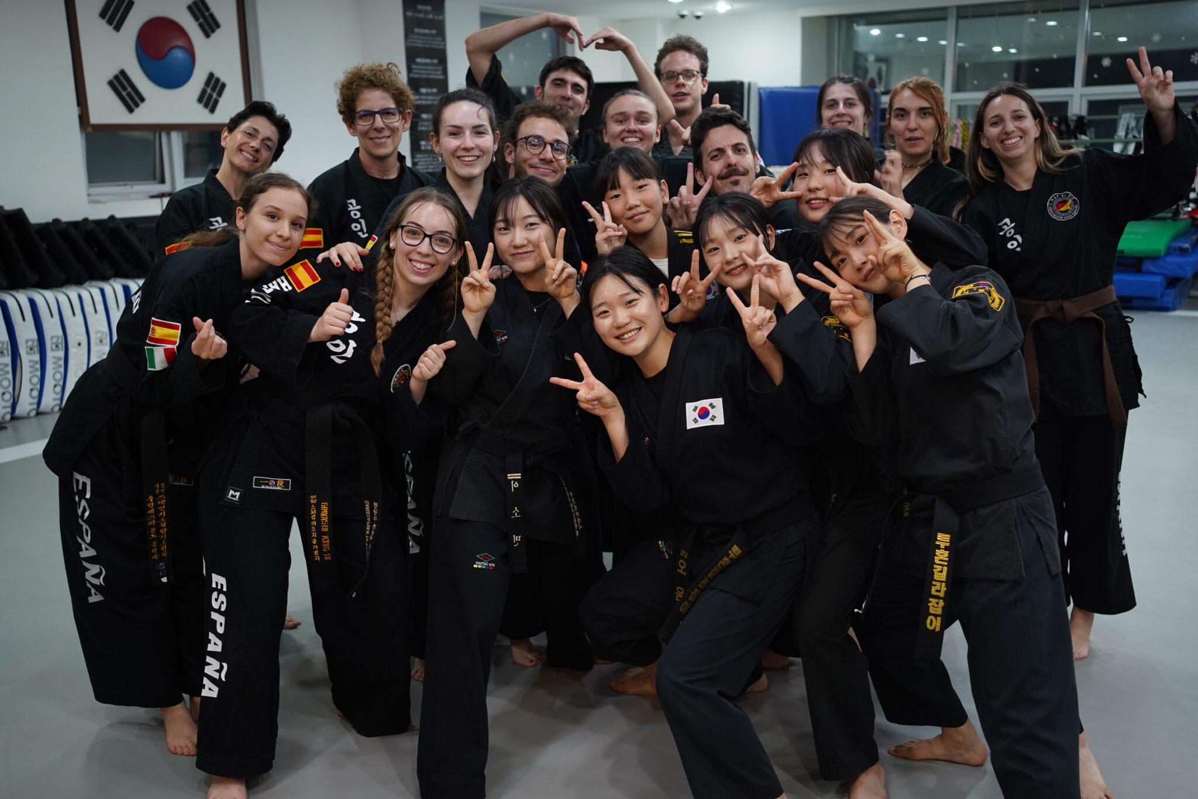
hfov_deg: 54.4
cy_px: 400
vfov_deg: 37.8
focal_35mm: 35
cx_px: 599
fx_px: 1165
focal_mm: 35
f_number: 3.2
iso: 1000
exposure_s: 1/100
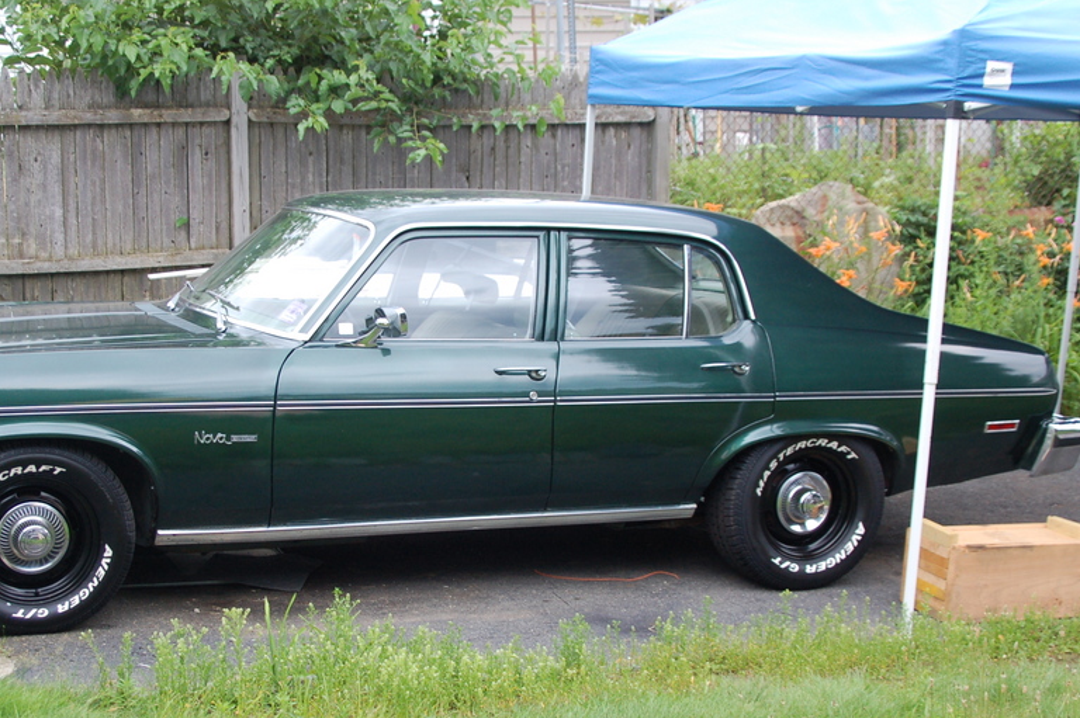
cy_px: 425
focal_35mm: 56
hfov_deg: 35.5
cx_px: 428
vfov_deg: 24.1
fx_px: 1679
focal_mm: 28
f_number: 4
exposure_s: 1/60
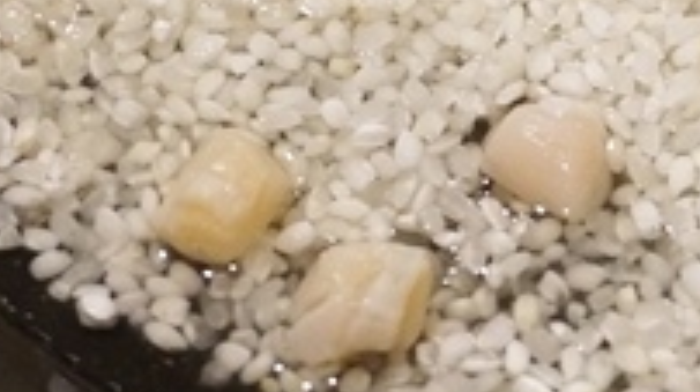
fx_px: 2688
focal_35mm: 145
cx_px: 745
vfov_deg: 8.2
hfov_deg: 14.5
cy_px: -179
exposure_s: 1/60
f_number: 5
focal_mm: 30
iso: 2000
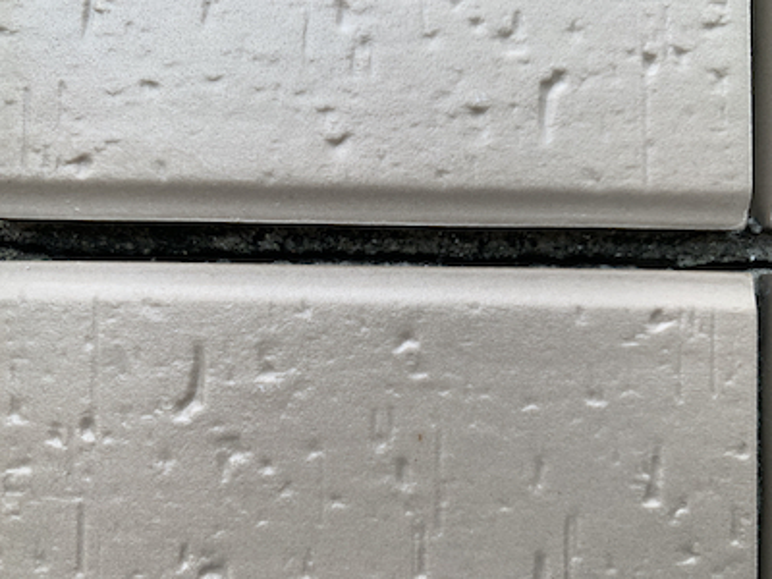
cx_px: 386
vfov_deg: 53.1
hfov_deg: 67.3
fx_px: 580
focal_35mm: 26
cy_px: 290
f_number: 1.8
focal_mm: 4.25
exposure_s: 1/367
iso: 25
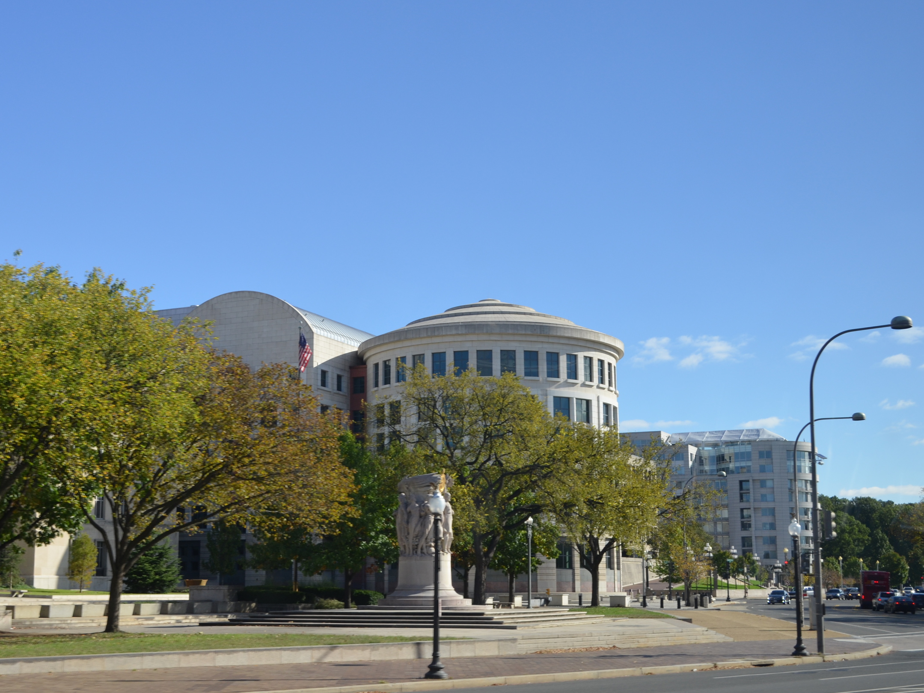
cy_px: 340
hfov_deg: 38.1
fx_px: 1335
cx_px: 414
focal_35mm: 50
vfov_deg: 29.1
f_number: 5.6
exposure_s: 1/125
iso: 250
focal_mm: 30
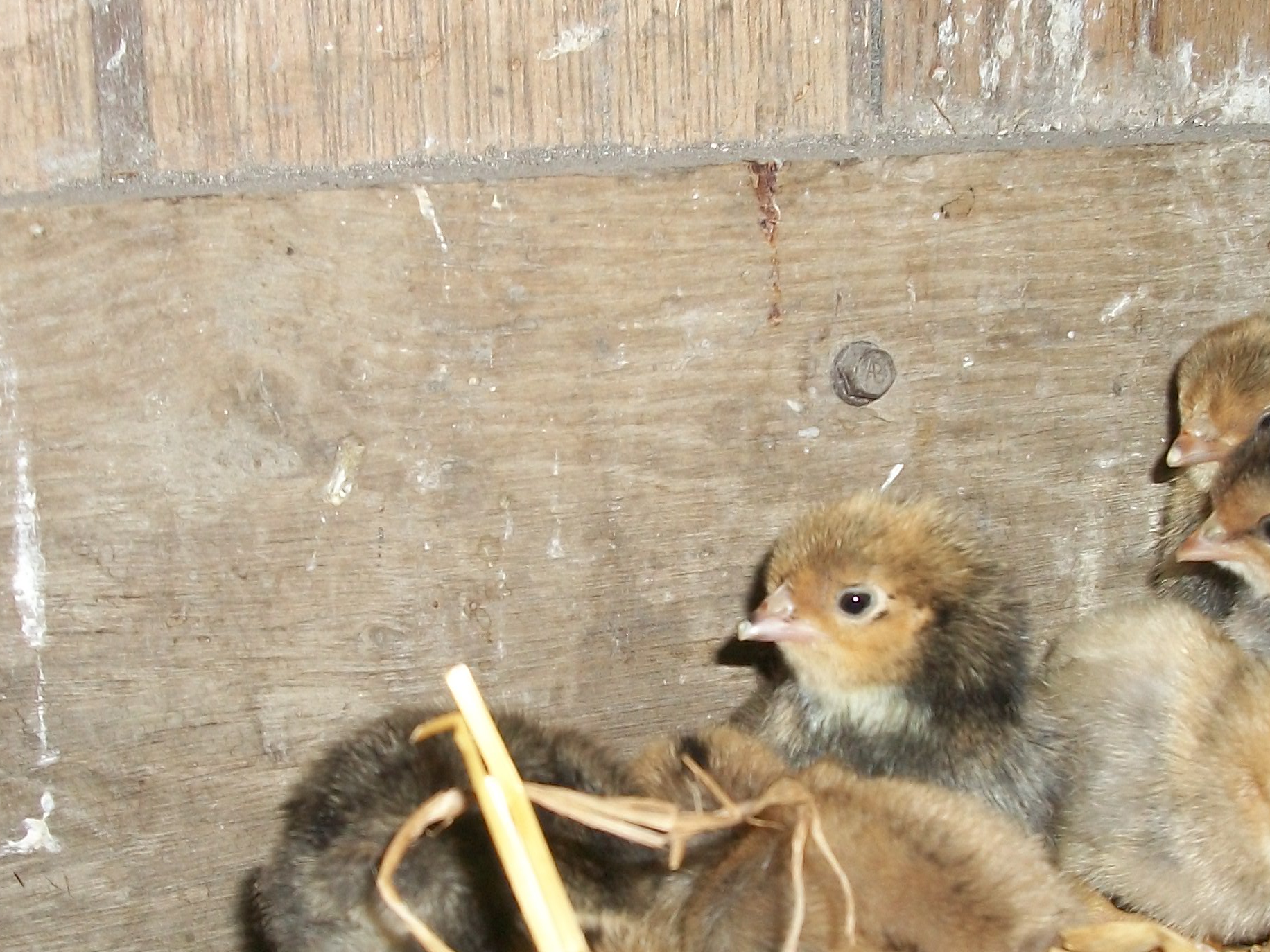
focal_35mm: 64
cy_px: 596
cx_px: 734
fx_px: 2348
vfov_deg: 22.9
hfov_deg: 30.2
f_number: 2.9
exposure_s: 1/60
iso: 80
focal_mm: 5.7
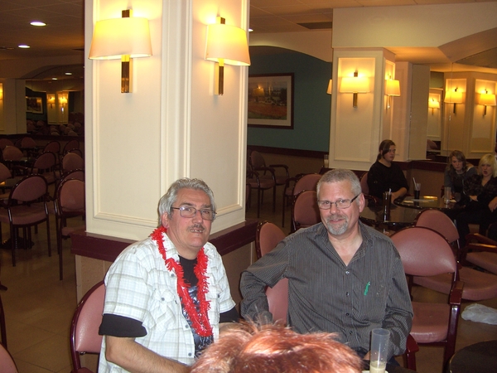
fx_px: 531
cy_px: 186
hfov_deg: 50.1
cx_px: 248
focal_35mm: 37
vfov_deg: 38.7
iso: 100
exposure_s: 1/47
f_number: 2.8
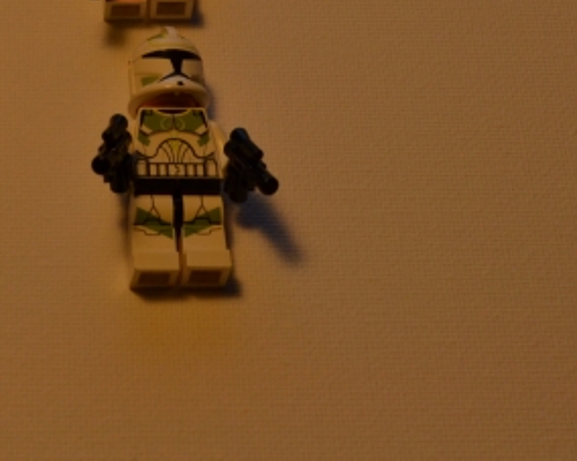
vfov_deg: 11.9
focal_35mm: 127
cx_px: 33
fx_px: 2168
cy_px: -74
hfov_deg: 15.0
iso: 360
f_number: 8
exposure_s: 1/125
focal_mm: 32
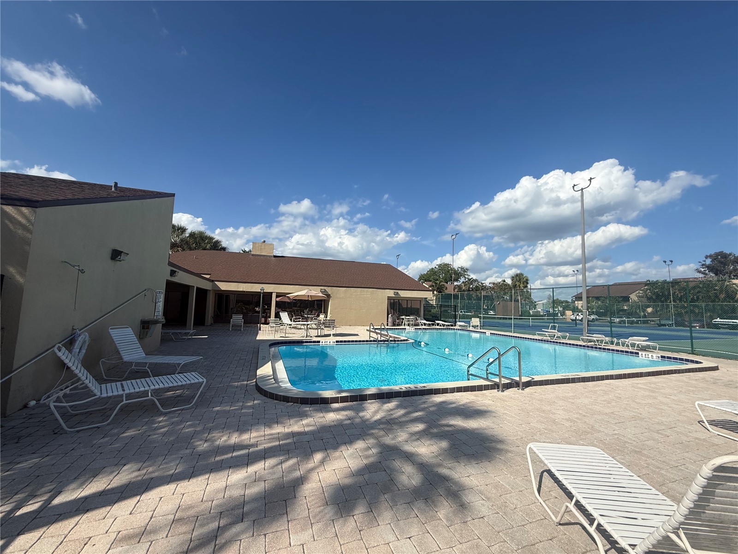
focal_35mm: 14
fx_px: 298
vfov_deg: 85.7
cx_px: 369
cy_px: 277
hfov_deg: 102.1
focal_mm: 2.22
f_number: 2.2
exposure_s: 1/3891
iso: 50
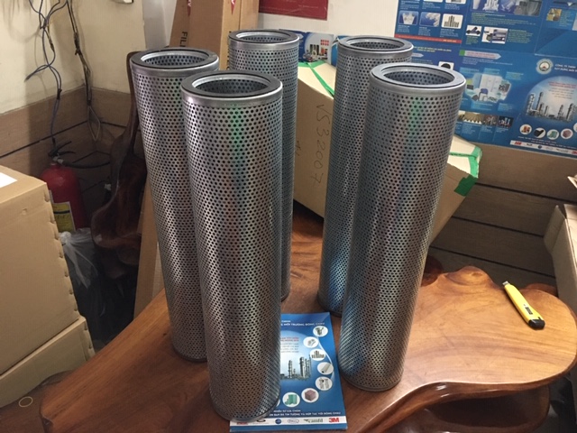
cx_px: 288
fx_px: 483
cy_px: 216
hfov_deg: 61.7
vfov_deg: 48.2
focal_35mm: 29
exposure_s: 1/8
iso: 160
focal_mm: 4.15
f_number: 2.2
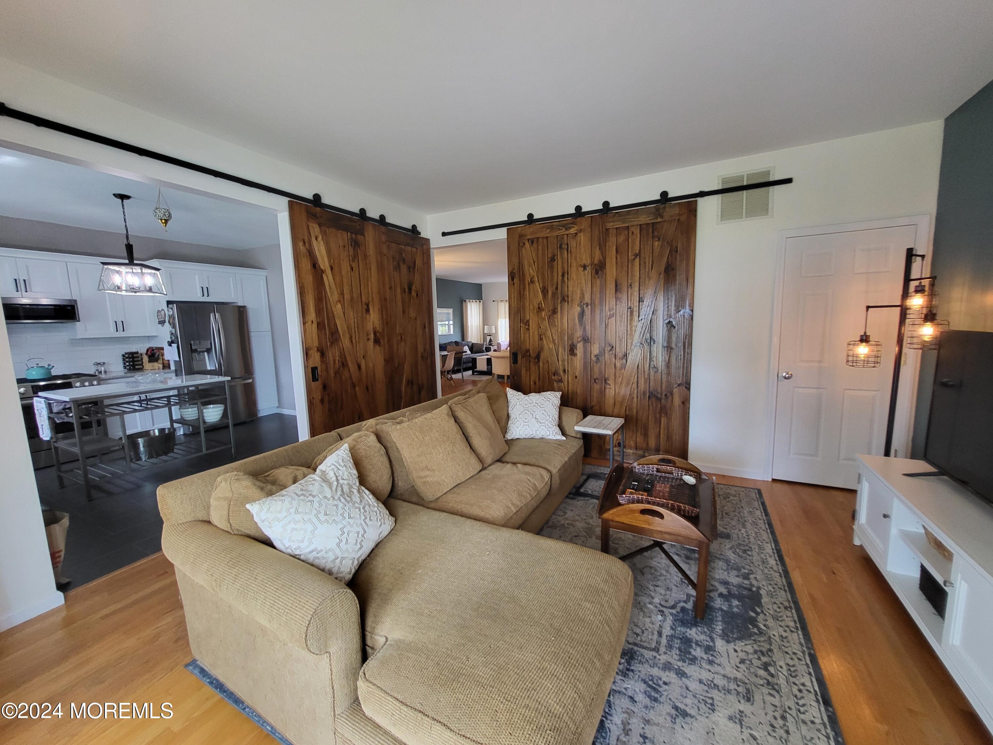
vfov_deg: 89.9
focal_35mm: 13
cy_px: 372
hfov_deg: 106.2
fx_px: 373
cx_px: 496
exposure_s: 1/60
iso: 250
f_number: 2.2
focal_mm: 1.74
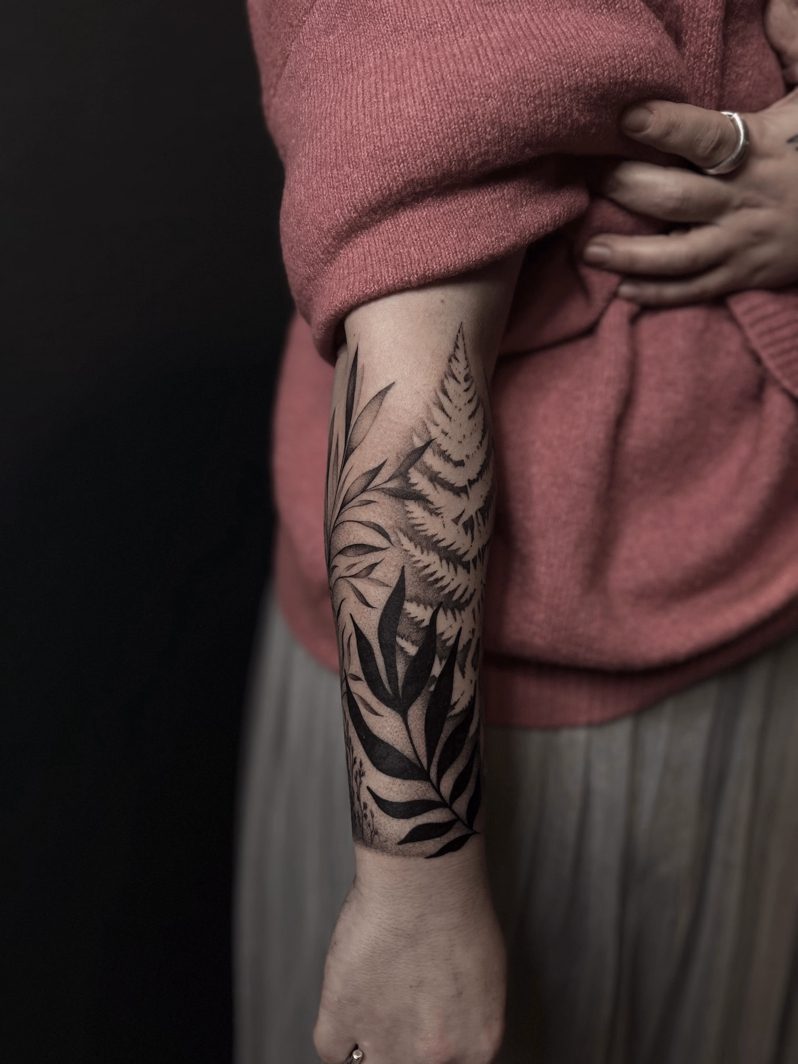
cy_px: 532
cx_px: 399
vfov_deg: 67.3
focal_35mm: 26
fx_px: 799
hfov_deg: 53.1
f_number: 1.5
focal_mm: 5.7
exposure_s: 1/50
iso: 100
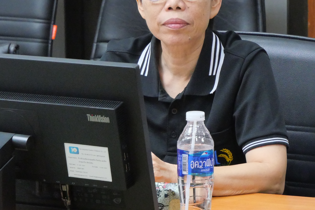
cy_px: 44
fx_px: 2189
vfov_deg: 5.5
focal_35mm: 250
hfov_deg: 8.2
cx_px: 190
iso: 3200
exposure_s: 1/30
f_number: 6.3
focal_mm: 60
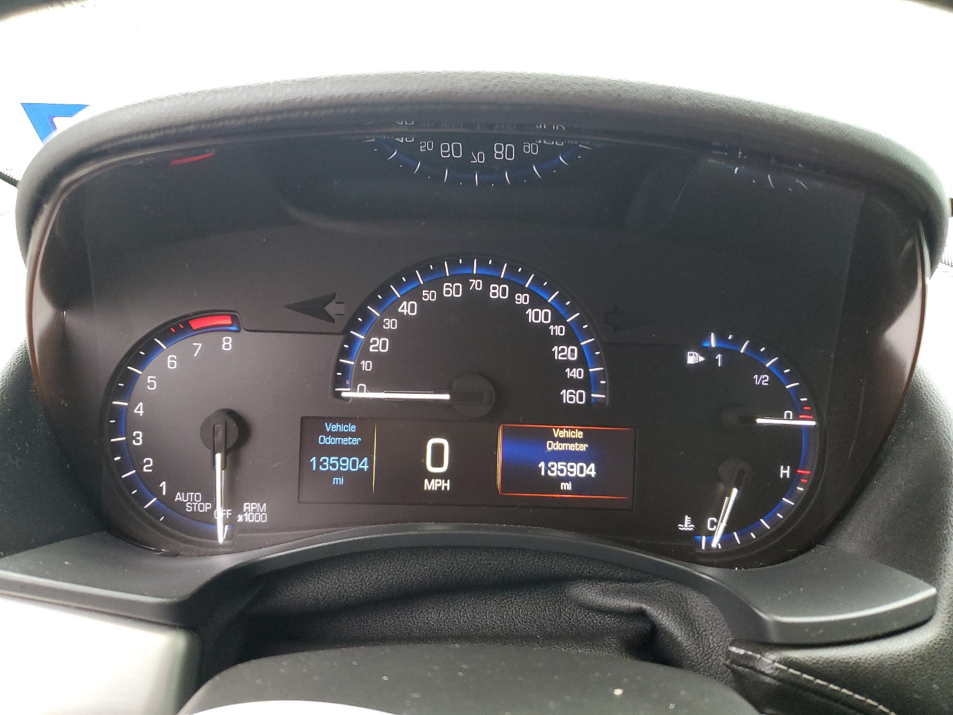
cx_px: 476
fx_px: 716
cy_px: 358
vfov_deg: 53.1
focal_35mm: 26
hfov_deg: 67.3
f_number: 1.5
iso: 142
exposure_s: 1/60.2
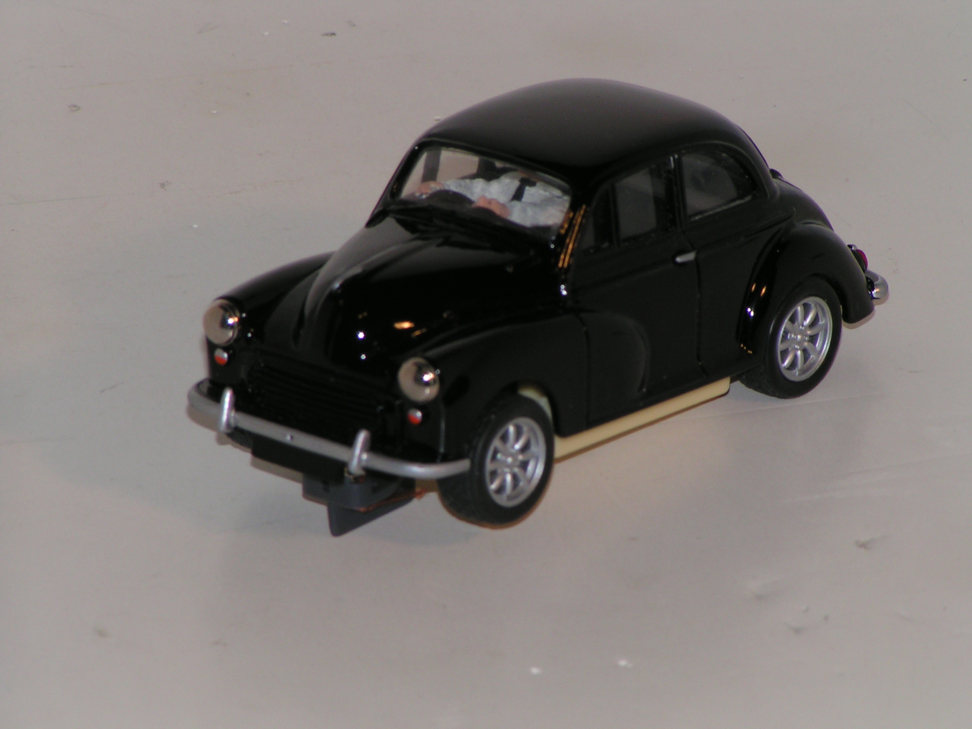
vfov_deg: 5.0
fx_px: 8340
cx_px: 486
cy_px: 364
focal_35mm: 297
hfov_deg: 6.7
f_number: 5.6
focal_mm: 45.4
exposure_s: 1/320
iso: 50
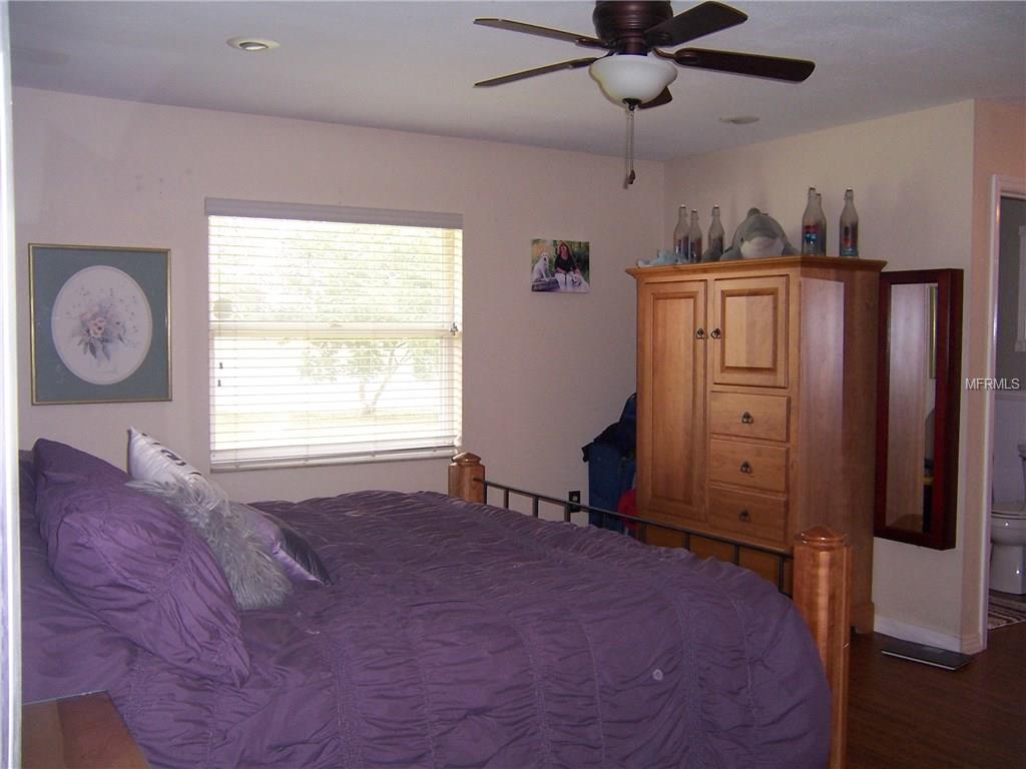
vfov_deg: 42.9
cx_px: 513
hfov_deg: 55.4
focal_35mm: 33
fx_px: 978
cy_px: 384
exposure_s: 1/60
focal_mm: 5.5
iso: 140
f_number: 2.8
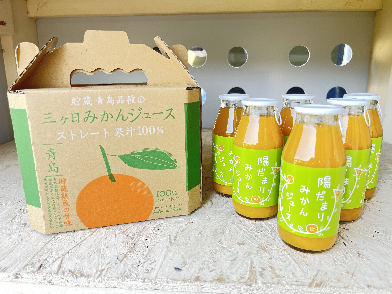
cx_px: 196
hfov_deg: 67.3
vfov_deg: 53.1
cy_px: 147
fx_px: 294
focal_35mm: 26
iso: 125
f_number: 1.6
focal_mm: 5.1
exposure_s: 1/112
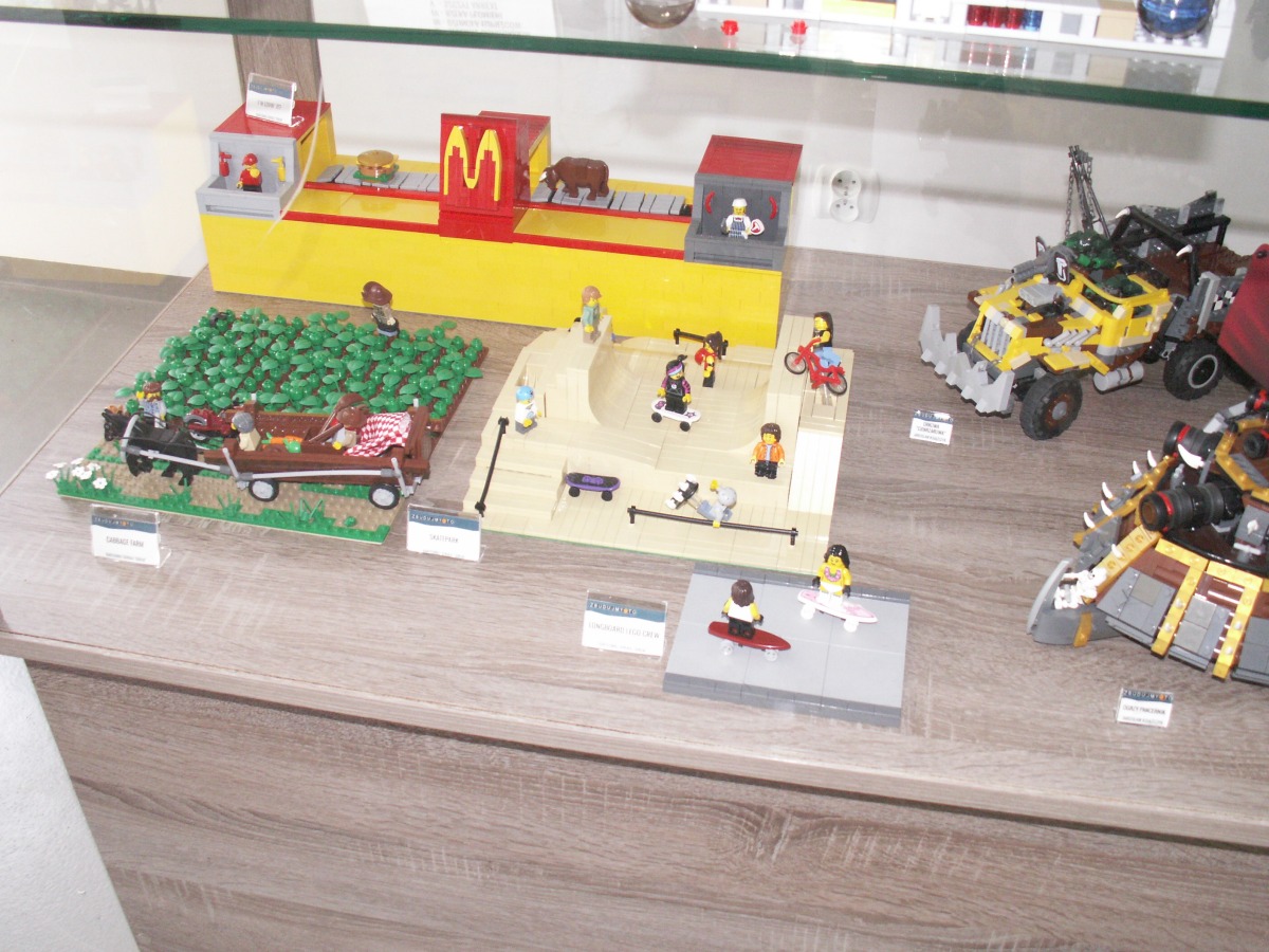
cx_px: 634
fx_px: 1283
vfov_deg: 40.7
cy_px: 476
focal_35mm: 35
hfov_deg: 52.6
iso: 160
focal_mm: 5.86
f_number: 2.8
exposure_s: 1/60
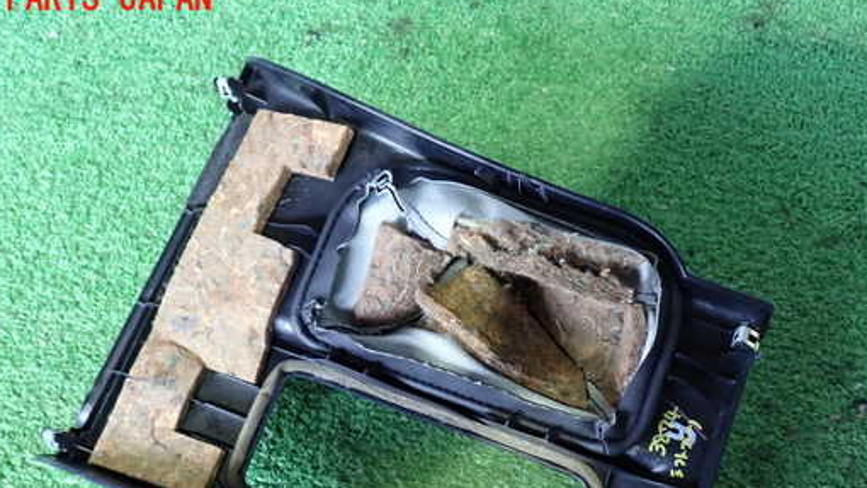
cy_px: 360
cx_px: 413
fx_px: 943
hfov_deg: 49.4
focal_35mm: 41
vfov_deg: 28.6
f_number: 2.4
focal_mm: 5.79
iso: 800
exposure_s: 1/30
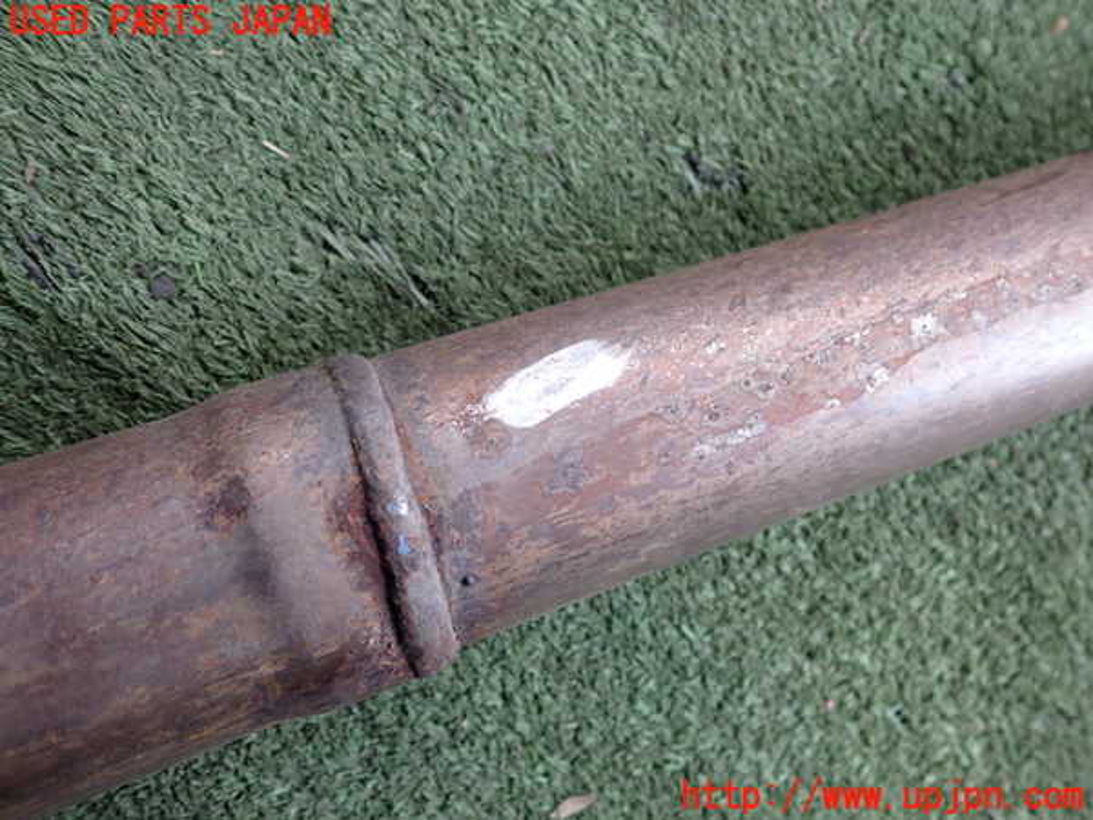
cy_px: 410
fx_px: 947
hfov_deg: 60.0
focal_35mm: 30
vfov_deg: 46.8
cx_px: 546
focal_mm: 5.4
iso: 200
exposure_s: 1/100
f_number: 2.3
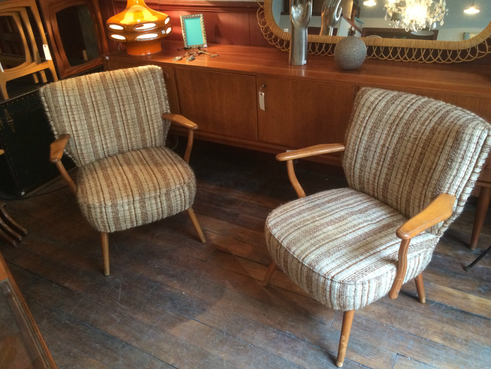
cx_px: 249
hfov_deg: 58.3
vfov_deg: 45.4
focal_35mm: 31
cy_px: 181
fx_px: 440
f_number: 2.2
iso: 250
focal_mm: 4.12
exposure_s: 1/30
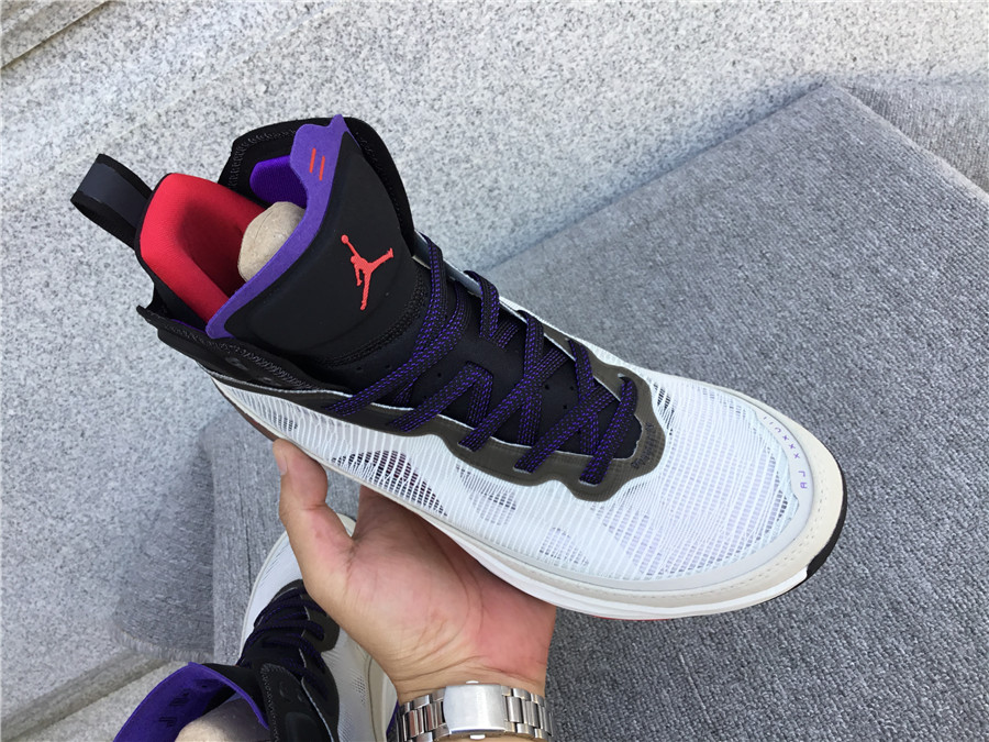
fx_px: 886
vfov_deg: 45.4
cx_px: 494
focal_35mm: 31
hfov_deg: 58.4
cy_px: 371
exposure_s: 1/161
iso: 25
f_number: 2.4
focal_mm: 3.3
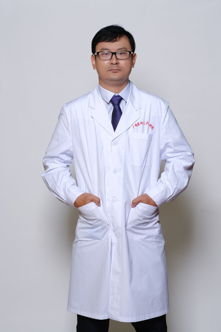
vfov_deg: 24.2
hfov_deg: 16.3
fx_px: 773
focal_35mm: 84
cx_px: 110
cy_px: 166
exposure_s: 1/160
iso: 250
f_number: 4
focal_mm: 56
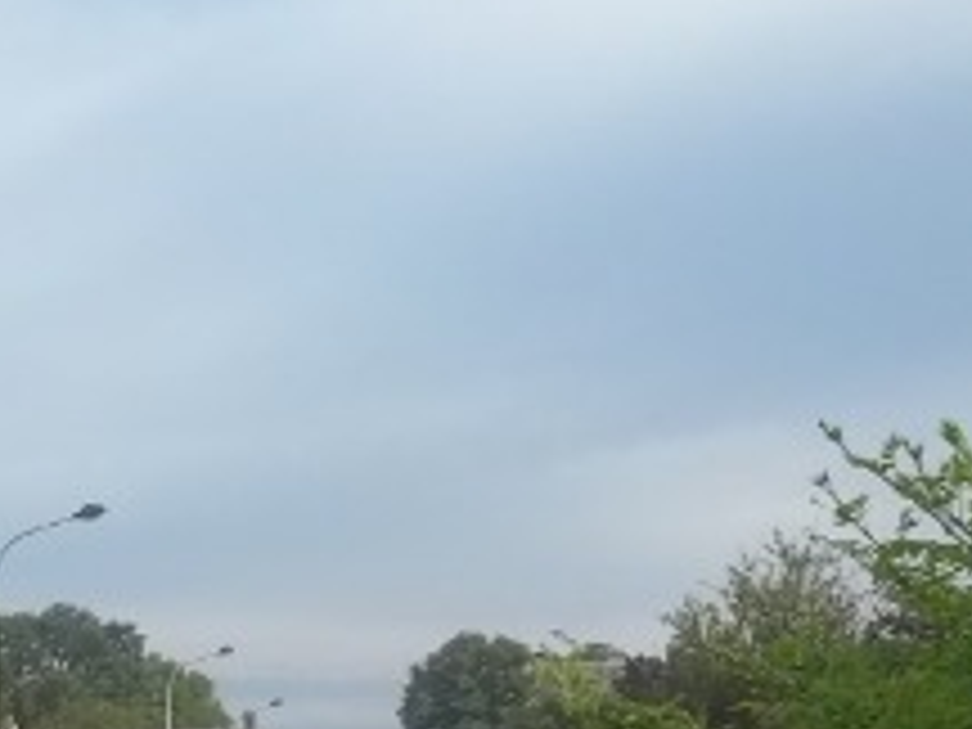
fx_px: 2668
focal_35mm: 95
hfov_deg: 19.9
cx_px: -40
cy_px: 914
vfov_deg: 14.9
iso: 64
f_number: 8.8
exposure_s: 1/100
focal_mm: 5.7
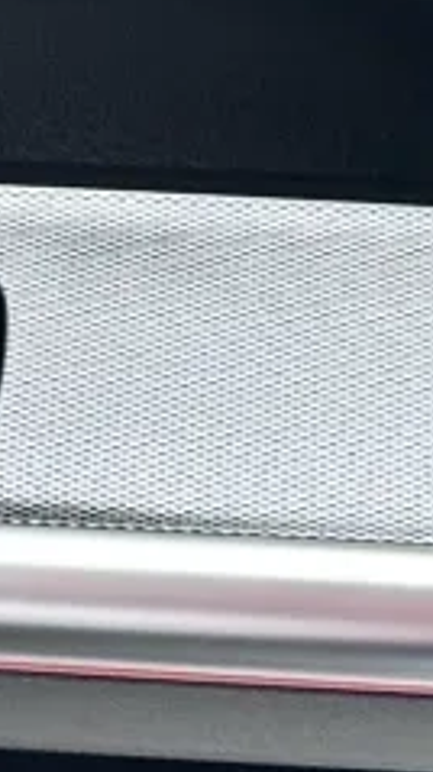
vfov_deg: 10.0
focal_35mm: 210
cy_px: -297
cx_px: 58
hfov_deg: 5.8
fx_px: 4297
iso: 250
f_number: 1.78
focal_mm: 6.86
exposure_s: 1/117
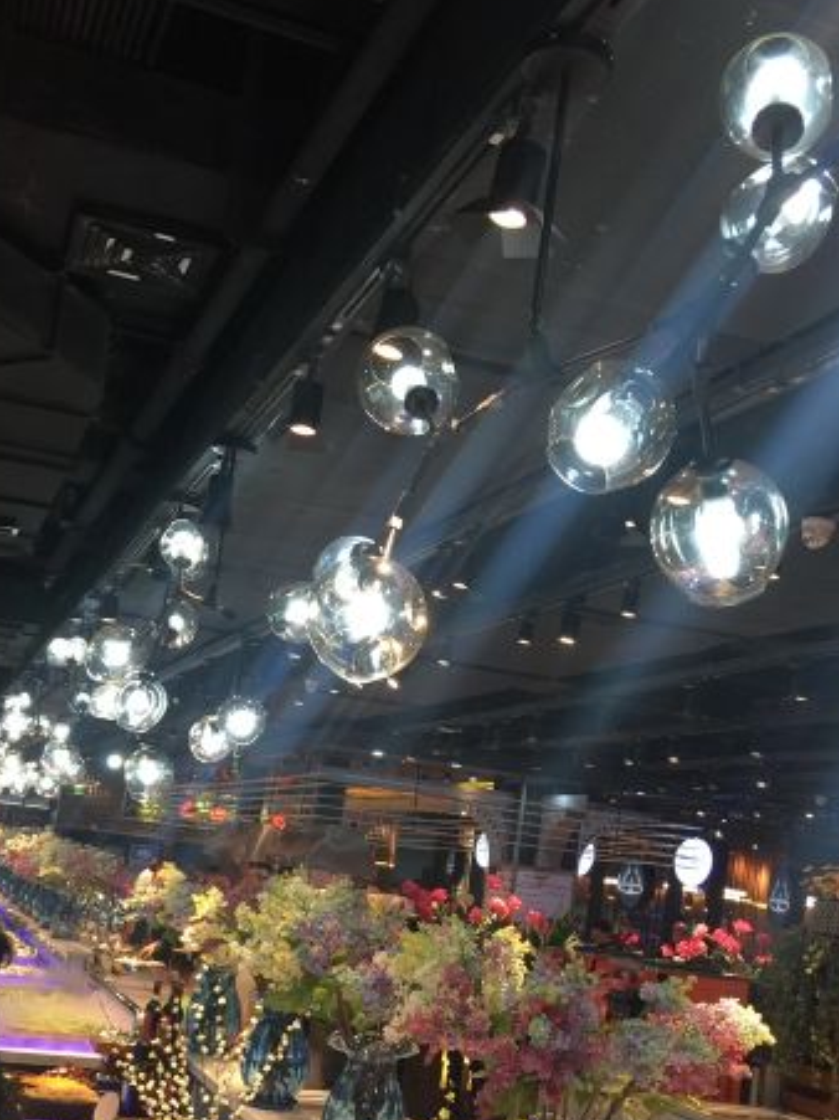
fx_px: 1455
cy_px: 710
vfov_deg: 41.7
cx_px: 418
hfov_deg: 32.2
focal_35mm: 45
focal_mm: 4.15
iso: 32
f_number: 2.2
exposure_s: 1/33
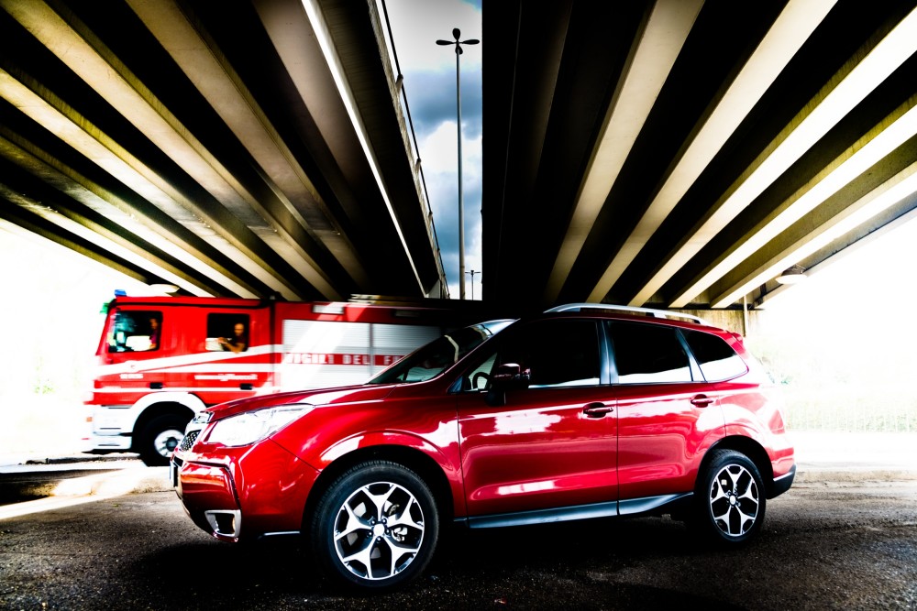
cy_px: 306
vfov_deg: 53.1
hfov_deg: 73.7
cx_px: 458
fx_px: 611
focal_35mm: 24
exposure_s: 1/80
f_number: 8
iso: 100
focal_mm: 24
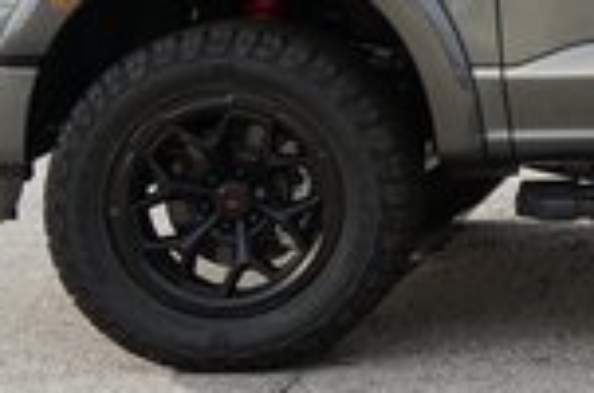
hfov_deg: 11.3
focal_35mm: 170
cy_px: -136
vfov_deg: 7.9
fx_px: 2799
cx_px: 1074
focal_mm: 40
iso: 100
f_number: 9
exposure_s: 1/80
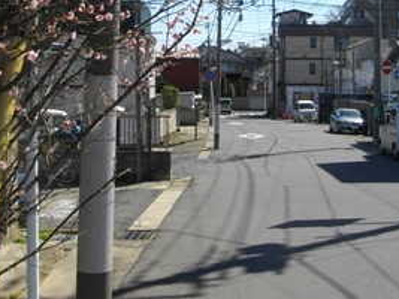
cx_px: 238
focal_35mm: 60
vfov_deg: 23.9
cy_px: 41
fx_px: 691
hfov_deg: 32.1
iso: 100
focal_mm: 5.7
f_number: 5.5
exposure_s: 1/400
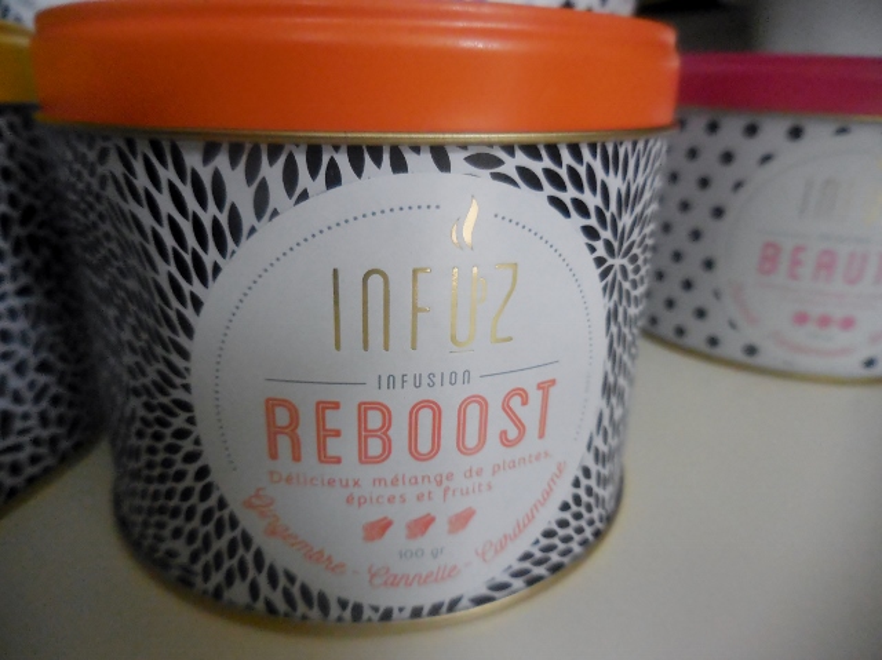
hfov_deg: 69.4
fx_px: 637
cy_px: 330
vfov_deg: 54.8
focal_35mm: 25
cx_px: 441
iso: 800
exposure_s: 1/160
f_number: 3.3
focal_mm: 4.5
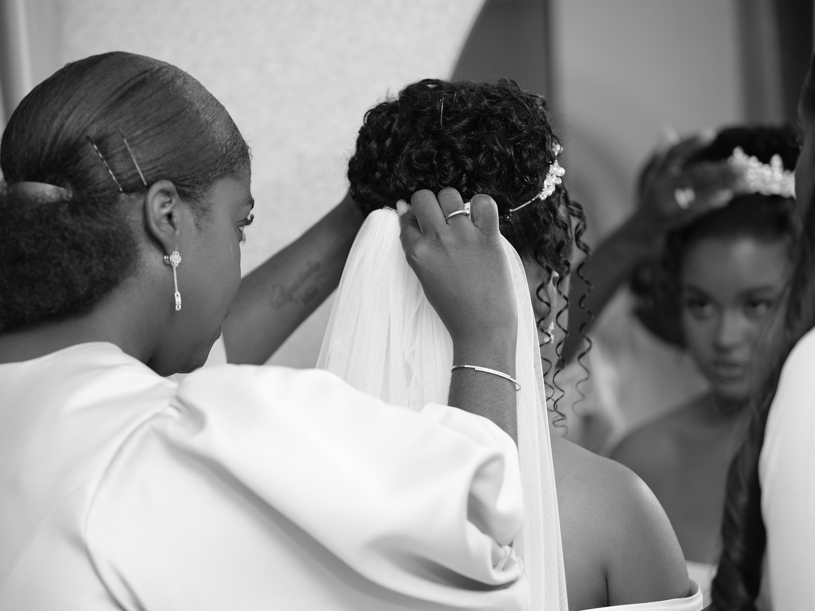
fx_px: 2943
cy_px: 305
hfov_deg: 15.8
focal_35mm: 125
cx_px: 367
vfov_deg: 11.9
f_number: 2.8
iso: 250
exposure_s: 1/100
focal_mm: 115
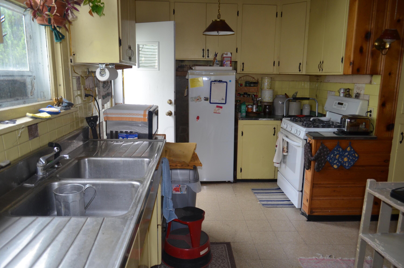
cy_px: 134
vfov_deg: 47.7
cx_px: 202
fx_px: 302
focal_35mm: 27
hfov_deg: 67.5
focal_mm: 18
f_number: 3.5
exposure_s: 1/100
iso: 400
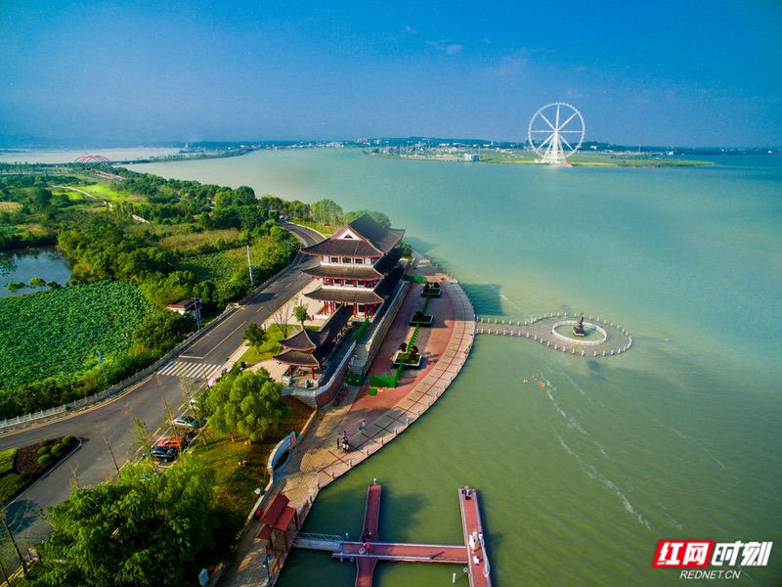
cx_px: 391
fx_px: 452
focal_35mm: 20
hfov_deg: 81.7
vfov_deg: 66.0
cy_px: 294
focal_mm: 3.61
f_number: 2.8
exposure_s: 1/430
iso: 100
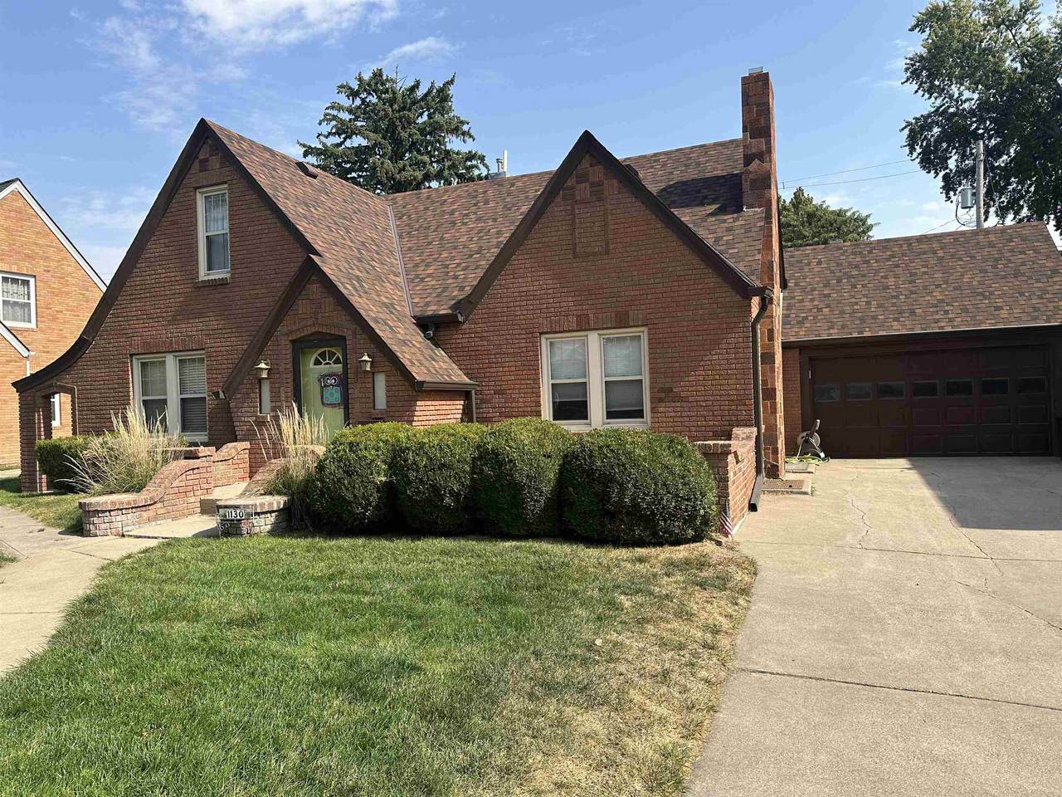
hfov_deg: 71.6
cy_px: 398
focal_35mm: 24
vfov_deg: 56.8
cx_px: 531
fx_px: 736
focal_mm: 6.86
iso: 80
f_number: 1.78
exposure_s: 1/3155
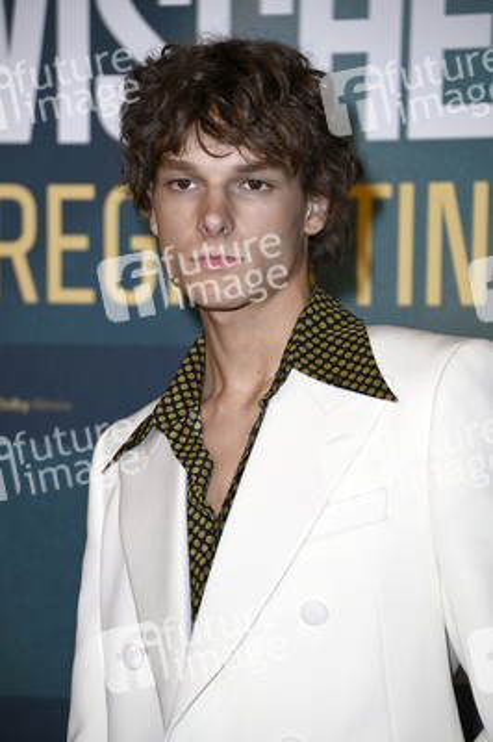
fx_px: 3292
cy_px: 371
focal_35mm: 160
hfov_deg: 8.6
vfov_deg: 12.8
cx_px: 246
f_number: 5.6
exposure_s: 1/250
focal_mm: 160
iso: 500
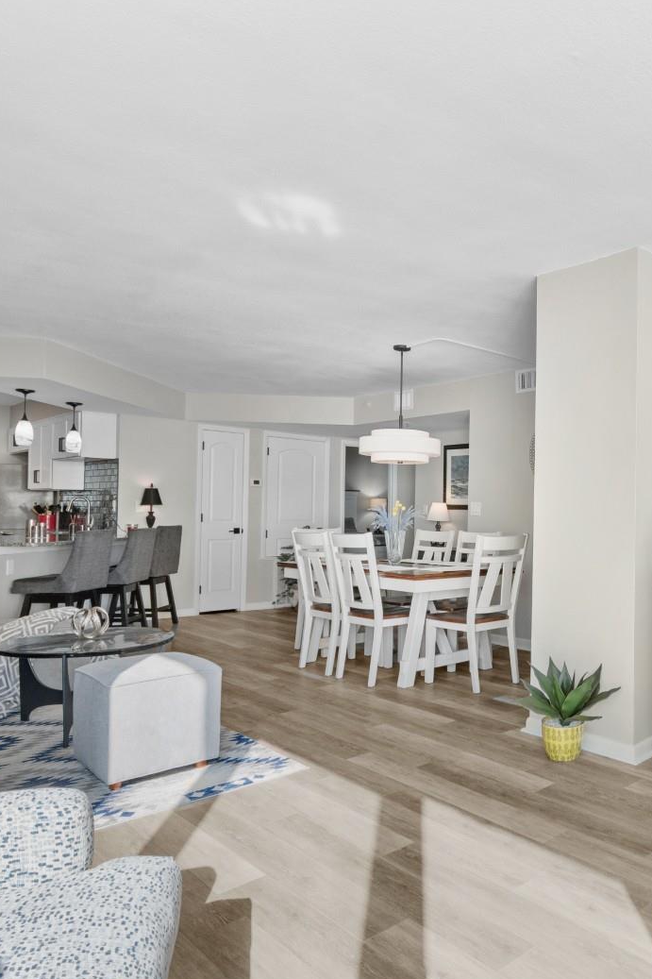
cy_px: 505
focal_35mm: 25
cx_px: 540
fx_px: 679
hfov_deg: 47.9
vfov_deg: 71.5
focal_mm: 11
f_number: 7.1
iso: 100
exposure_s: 1/200
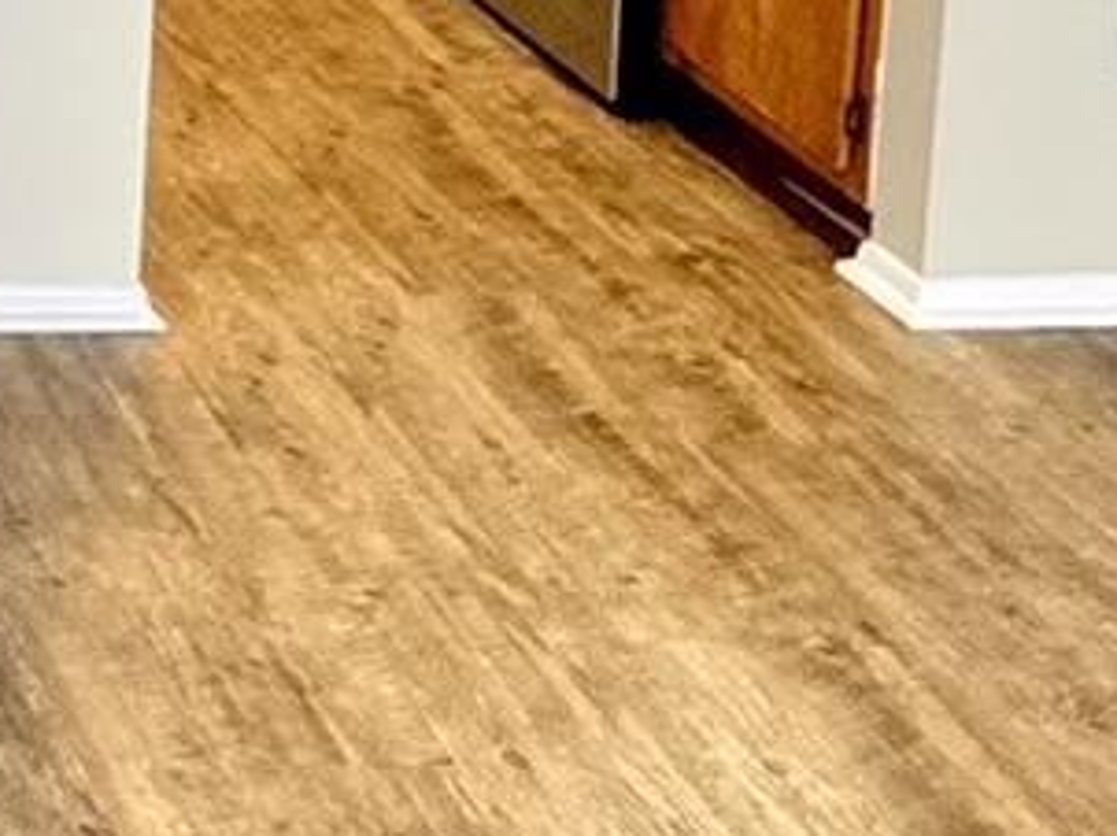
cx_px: -706
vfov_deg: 14.1
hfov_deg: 17.8
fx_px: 3063
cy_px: -562
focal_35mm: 95
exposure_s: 1/120
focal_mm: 2.22
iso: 160
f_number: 2.2
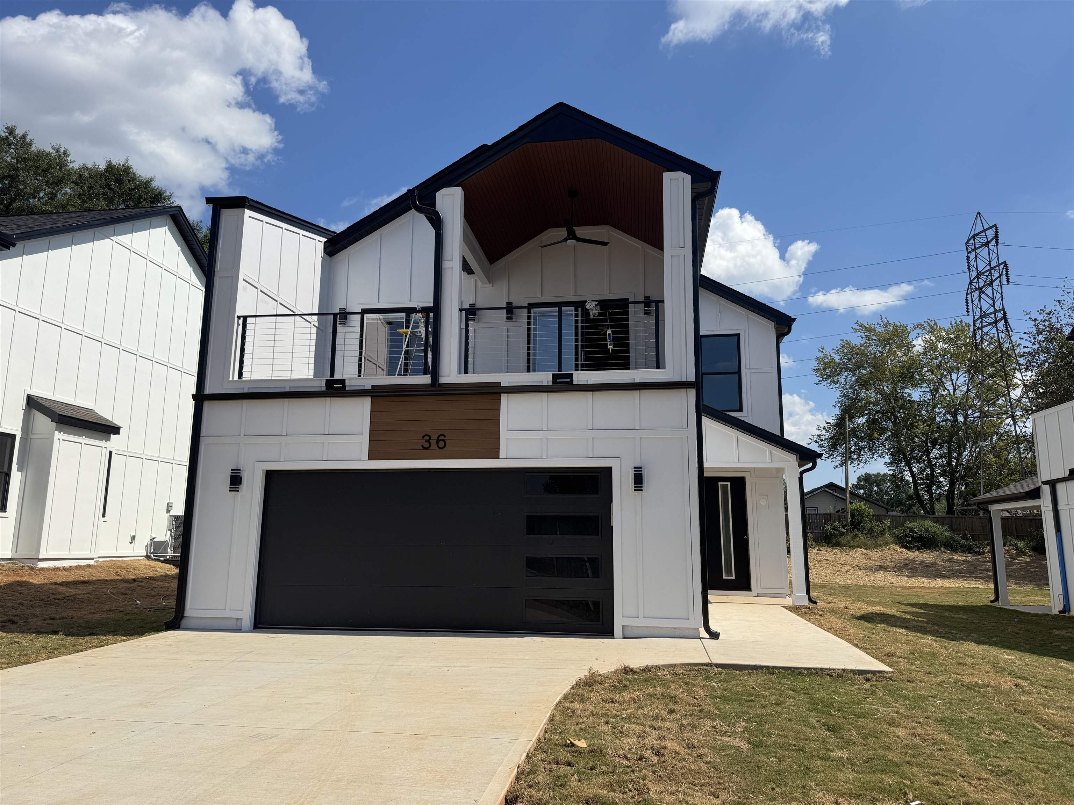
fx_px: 745
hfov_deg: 71.6
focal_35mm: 24
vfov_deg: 56.8
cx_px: 537
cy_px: 402
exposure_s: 1/7092
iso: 80
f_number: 1.78
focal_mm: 6.76
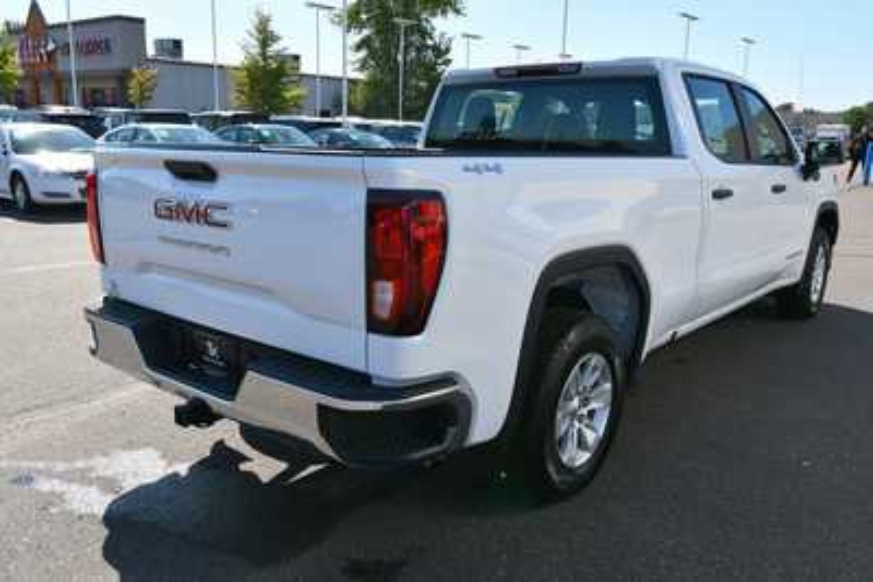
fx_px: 728
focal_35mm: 30
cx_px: 436
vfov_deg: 43.6
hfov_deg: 61.9
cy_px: 291
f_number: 8
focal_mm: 20
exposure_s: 1/250
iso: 110
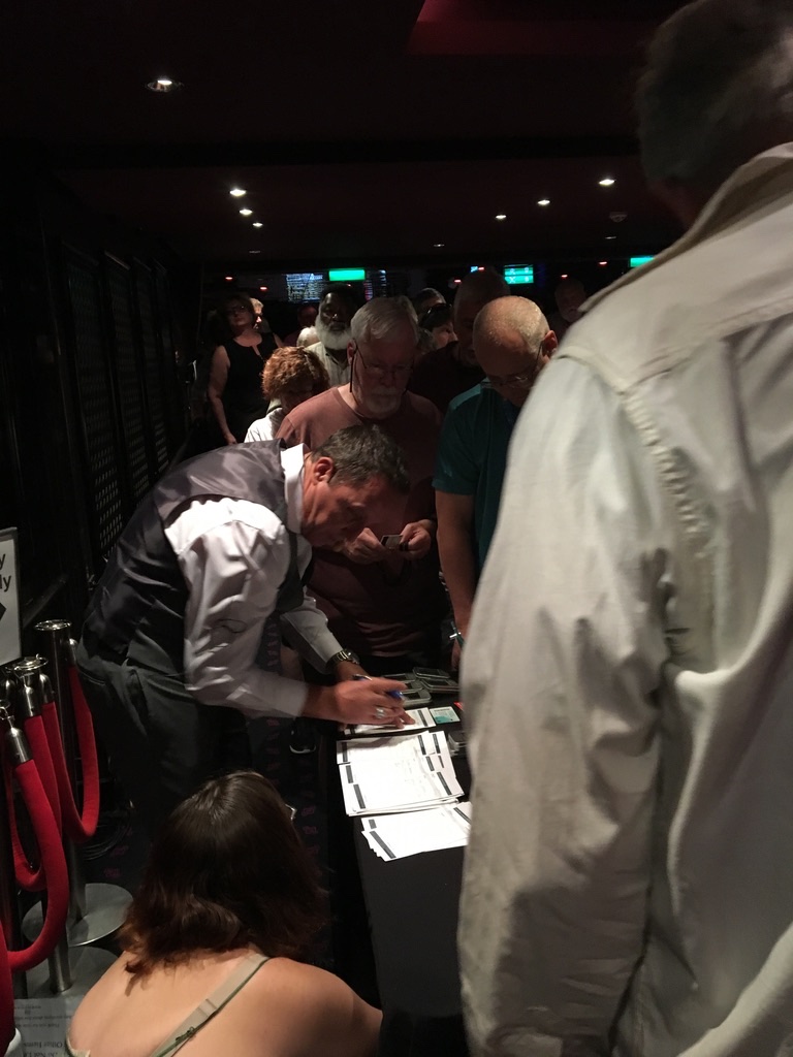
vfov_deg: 61.7
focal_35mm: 29
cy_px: 528
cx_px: 396
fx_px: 886
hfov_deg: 48.2
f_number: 2.2
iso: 200
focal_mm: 4.15
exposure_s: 1/15
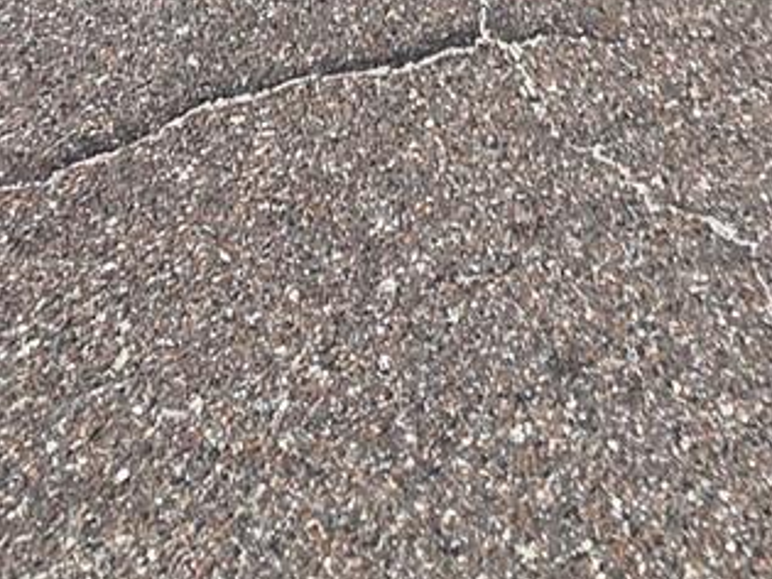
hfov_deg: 27.3
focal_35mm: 66
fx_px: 1471
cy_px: -758
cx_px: 821
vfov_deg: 15.0
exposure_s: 1/2812
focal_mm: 2.2
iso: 40
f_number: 1.9
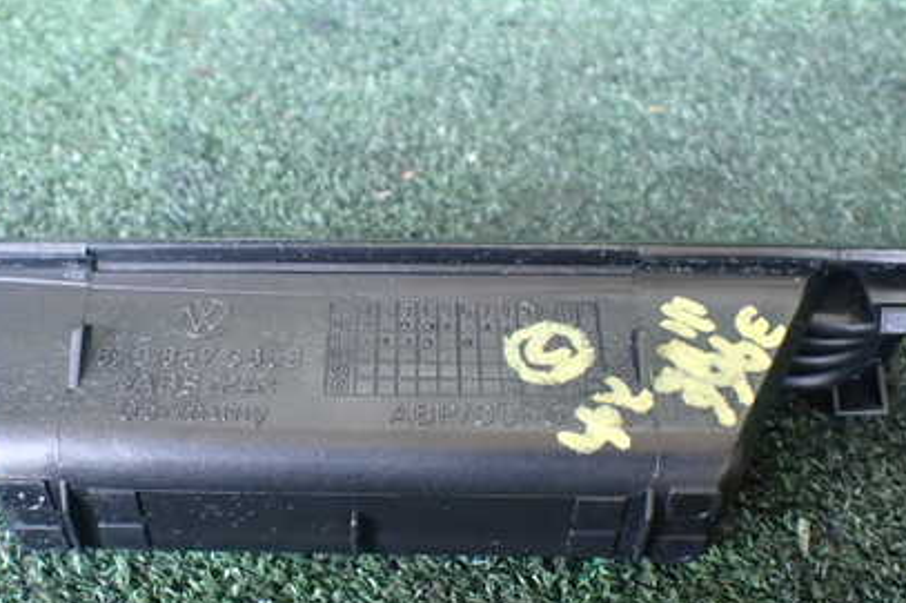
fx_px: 1157
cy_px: 352
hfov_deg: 42.5
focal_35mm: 46
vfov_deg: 29.2
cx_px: 356
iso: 800
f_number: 2.3
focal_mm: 5.4
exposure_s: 1/80
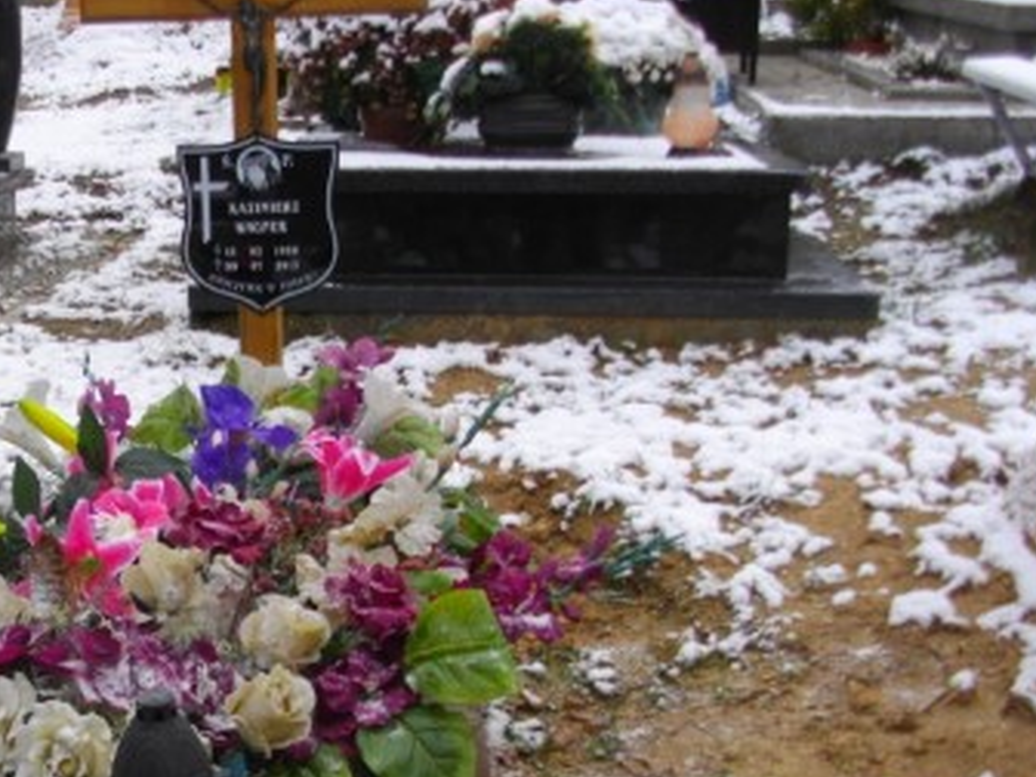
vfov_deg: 23.8
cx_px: 142
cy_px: 564
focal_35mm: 61
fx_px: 1826
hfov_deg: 30.5
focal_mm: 5.7
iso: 100
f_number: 2.9
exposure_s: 1/250
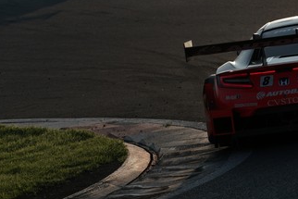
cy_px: 39
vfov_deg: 3.1
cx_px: 220
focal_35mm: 447
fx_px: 3702
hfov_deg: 4.6
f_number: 7.1
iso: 200
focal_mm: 200
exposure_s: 1/1000
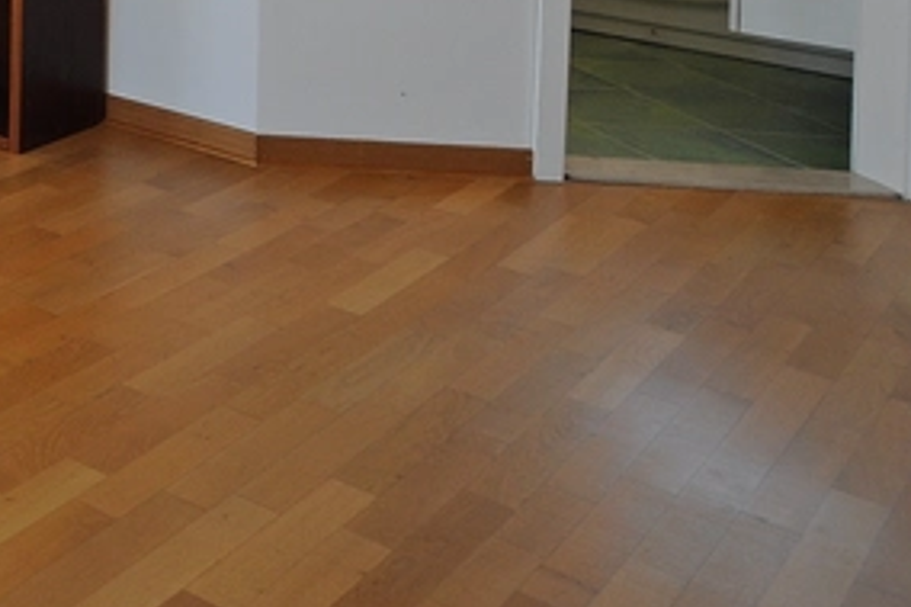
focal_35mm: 54
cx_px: -632
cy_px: -369
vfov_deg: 20.4
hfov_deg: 23.7
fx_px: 1366
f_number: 10
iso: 200
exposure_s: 1/3
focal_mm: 10
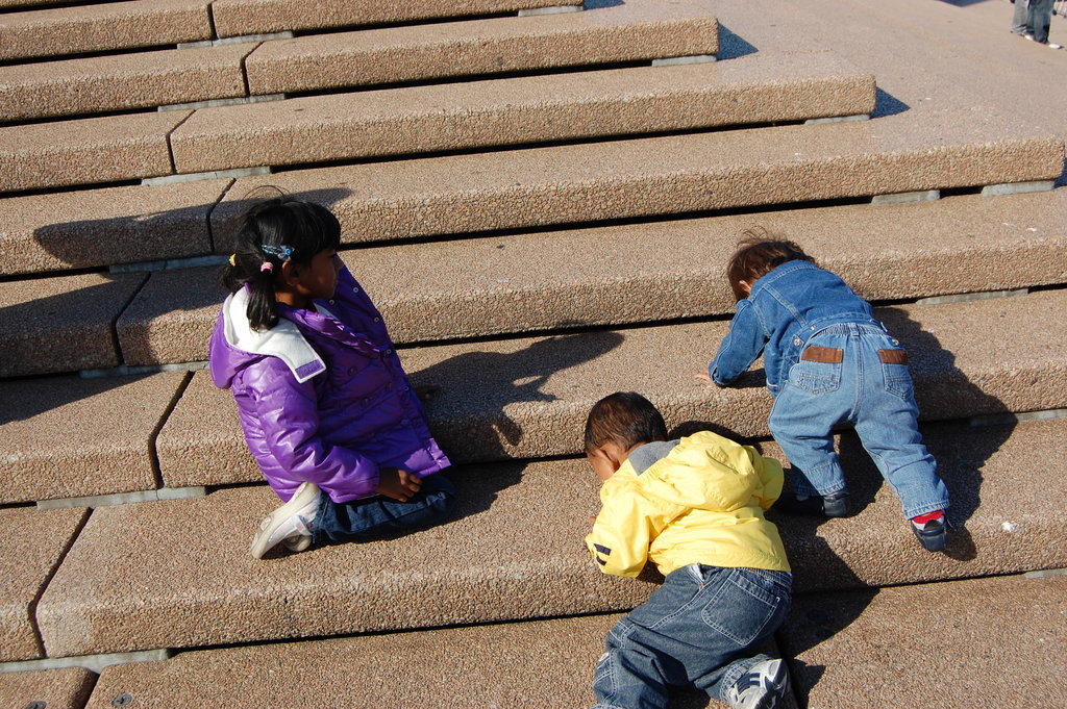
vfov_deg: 34.2
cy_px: 354
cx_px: 534
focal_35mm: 39
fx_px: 1155
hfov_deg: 49.6
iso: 200
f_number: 9
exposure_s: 1/320
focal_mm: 26
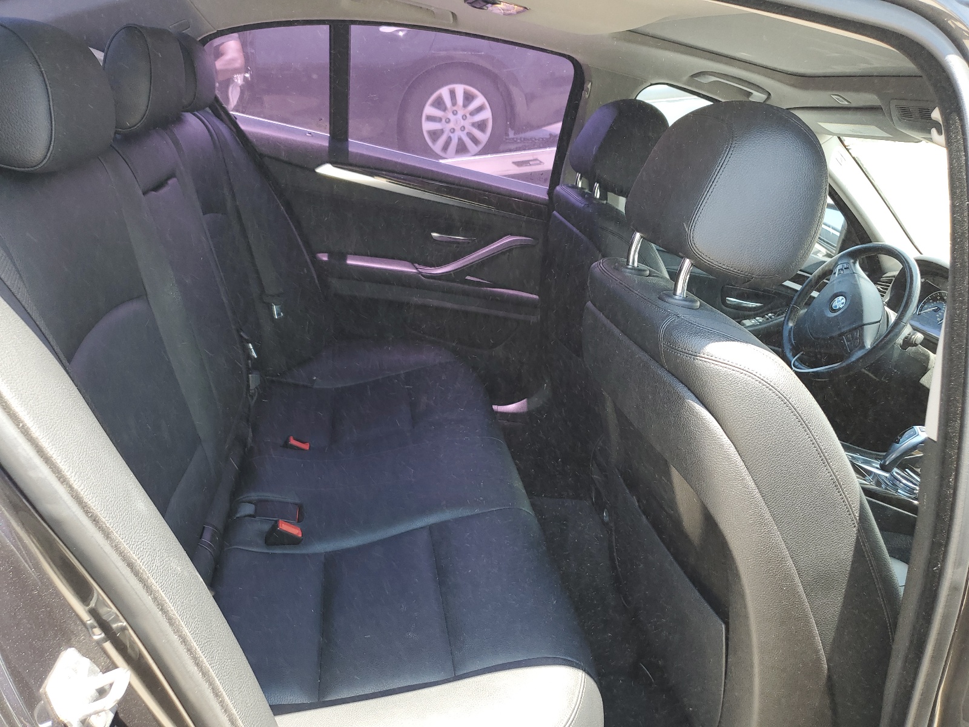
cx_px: 484
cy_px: 364
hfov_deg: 67.3
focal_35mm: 26
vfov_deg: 53.1
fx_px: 728
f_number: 1.5
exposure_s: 1/154
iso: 50
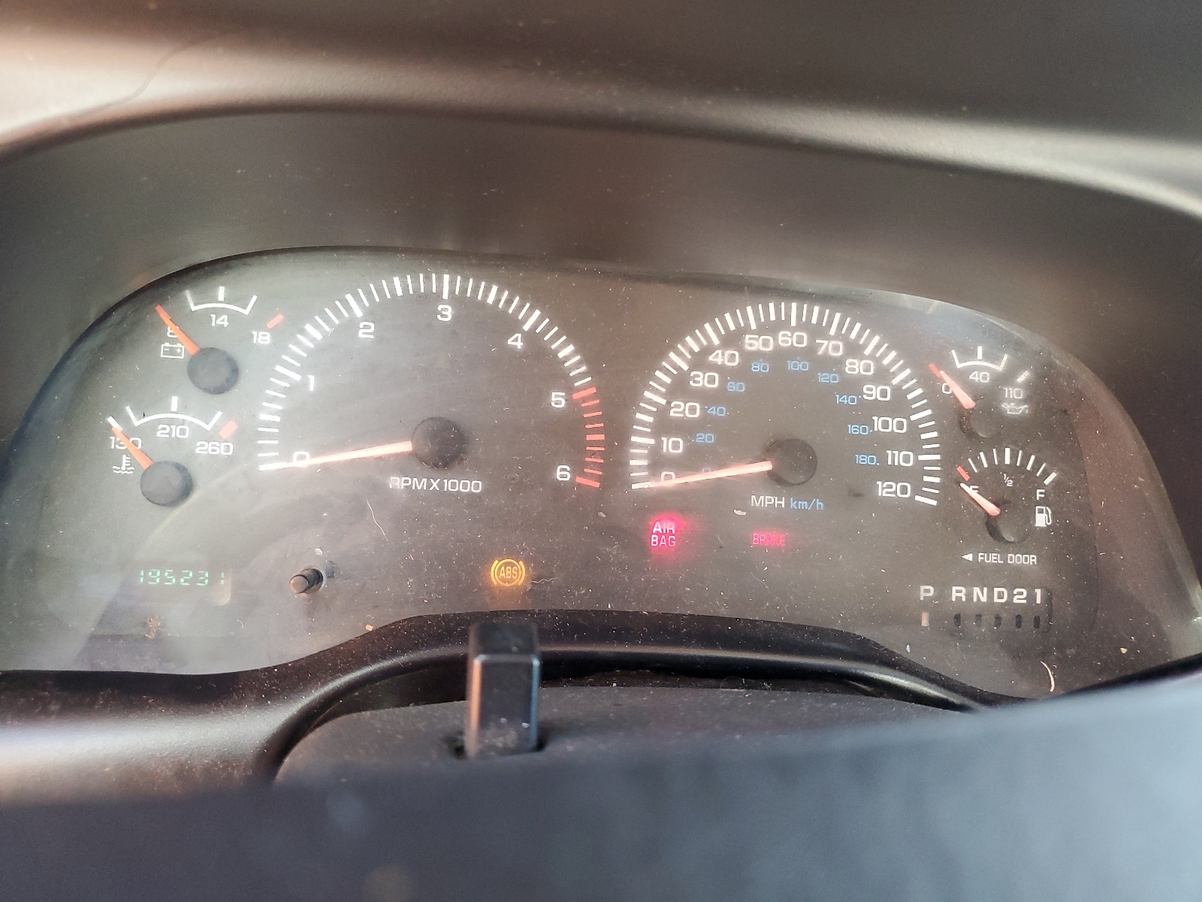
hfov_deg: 67.3
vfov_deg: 53.1
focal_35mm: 26
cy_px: 451
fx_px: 903
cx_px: 601
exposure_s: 1/60.2
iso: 260
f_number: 1.5
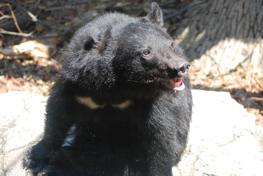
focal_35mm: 93
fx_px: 680
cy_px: 88
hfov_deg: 21.9
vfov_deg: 14.7
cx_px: 132
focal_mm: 62
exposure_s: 1/160
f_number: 4.2
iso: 200
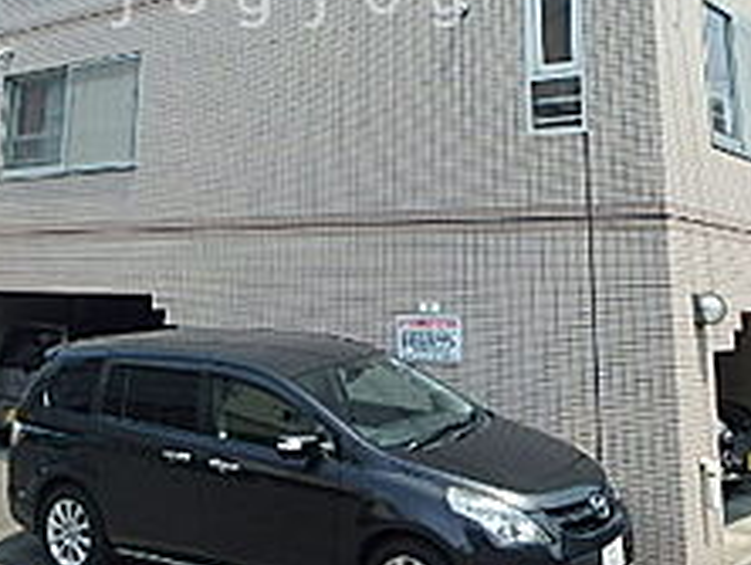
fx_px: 1042
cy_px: -5
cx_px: 294
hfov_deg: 39.4
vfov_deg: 28.4
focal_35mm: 48
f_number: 3.5
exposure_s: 1/800
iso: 125
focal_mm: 3.7
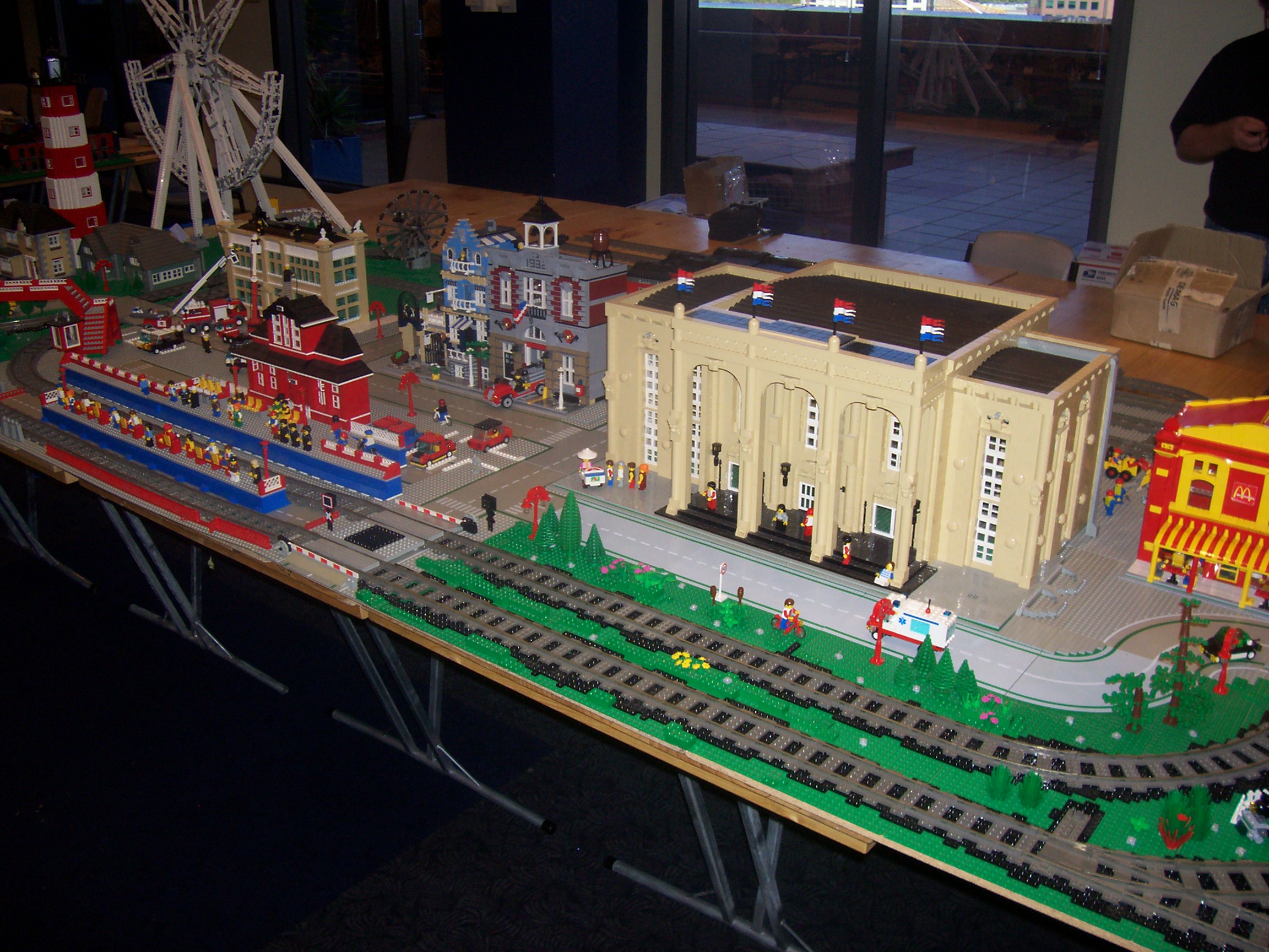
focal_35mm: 34
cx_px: 634
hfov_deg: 54.0
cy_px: 476
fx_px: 1246
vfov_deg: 41.8
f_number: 2.7
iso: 80
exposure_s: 1/64
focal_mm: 5.6
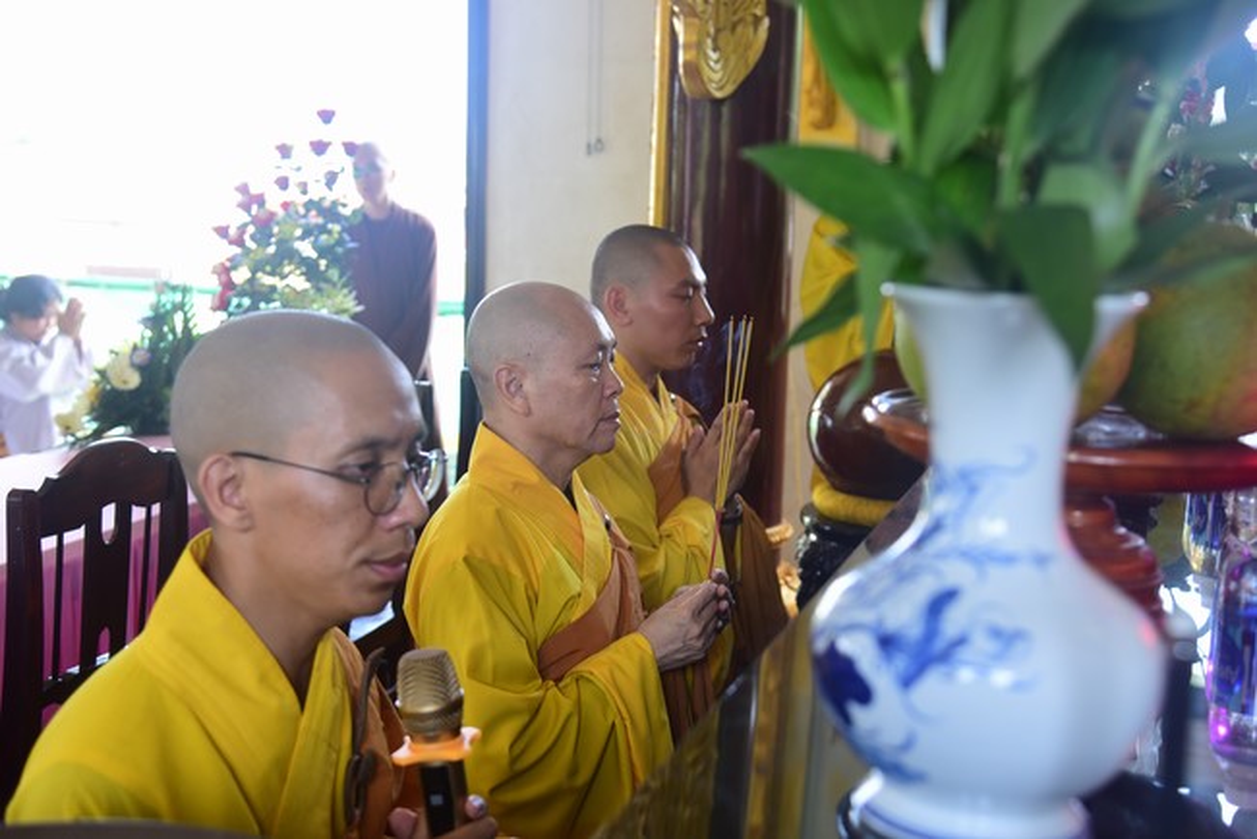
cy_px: 420
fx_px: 1607
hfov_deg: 42.7
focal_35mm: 46
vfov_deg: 29.3
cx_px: 628
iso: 320
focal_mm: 46
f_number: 4.5
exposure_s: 1/50
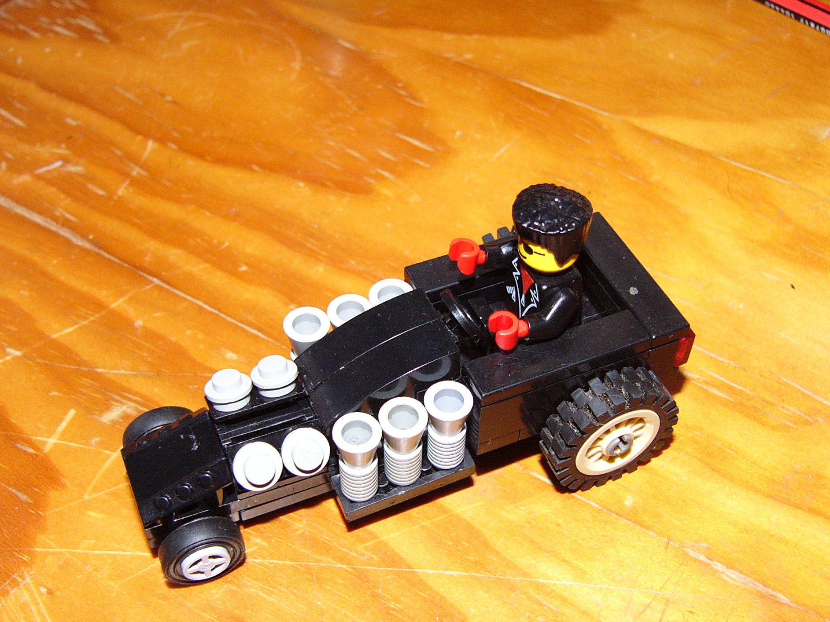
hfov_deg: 42.9
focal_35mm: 44
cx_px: 420
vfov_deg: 32.9
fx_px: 1055
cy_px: 333
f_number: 2.8
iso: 100
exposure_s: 1/30
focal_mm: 6
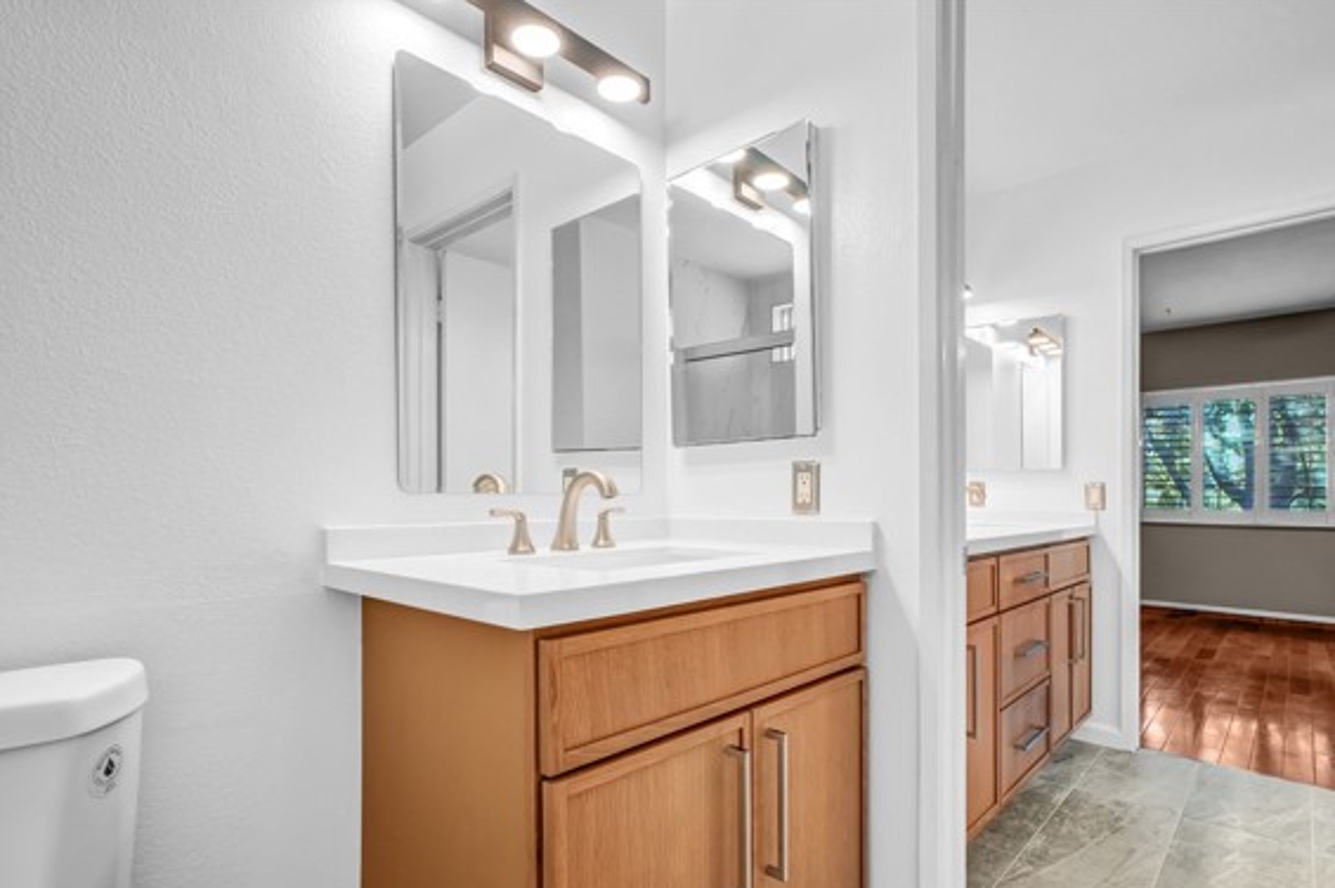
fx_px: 630
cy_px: 498
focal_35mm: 17
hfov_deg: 93.3
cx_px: 692
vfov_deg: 70.1
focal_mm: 10
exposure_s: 1/6
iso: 400
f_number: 9
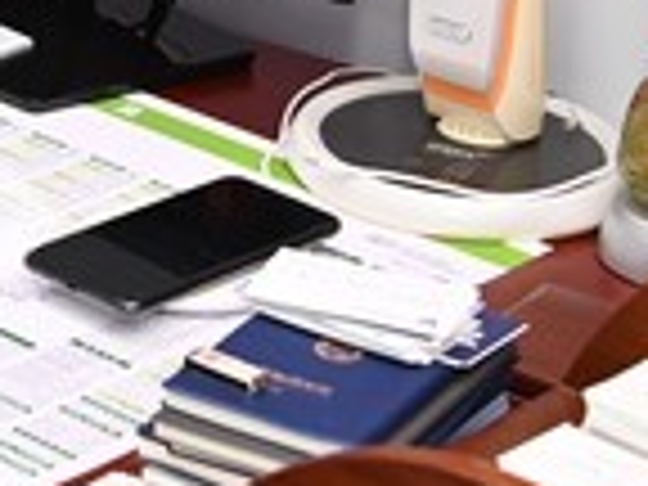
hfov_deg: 11.7
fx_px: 2995
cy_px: -356
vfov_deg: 8.9
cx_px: -396
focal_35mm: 160
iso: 1000
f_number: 6.3
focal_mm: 40
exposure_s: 1/80
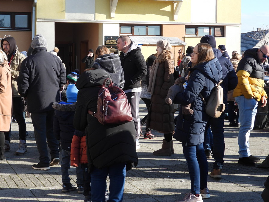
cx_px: 94
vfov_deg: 20.2
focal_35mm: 73
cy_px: 88
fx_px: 567
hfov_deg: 26.6
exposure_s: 1/500
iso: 100
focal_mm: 9.8
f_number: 3.5
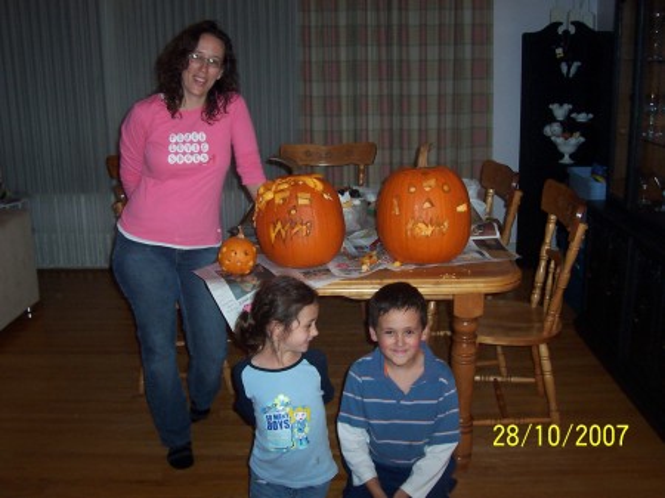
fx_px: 710
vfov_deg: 38.6
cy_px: 249
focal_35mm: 37
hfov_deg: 50.2
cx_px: 332
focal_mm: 5.6
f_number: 2.8
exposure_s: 1/60
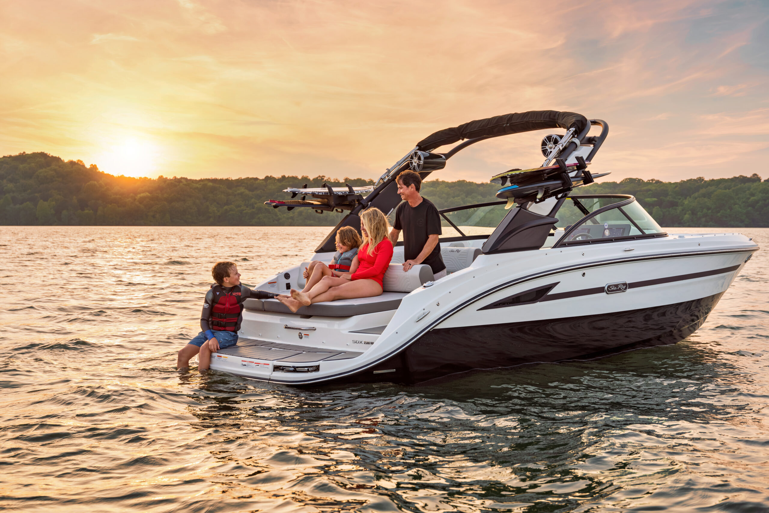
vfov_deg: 28.5
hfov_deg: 41.7
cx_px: 384
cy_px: 256
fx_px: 1008
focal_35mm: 47
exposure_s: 1/250
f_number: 4.5
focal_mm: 47.2
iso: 400
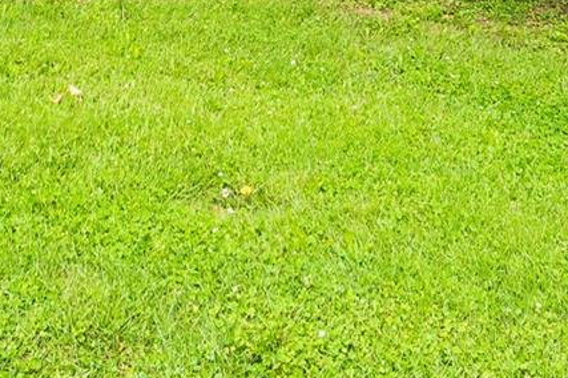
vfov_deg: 15.5
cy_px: -351
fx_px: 1135
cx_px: 185
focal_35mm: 72
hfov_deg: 27.9
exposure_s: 1/160
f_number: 6.3
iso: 100
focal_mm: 10
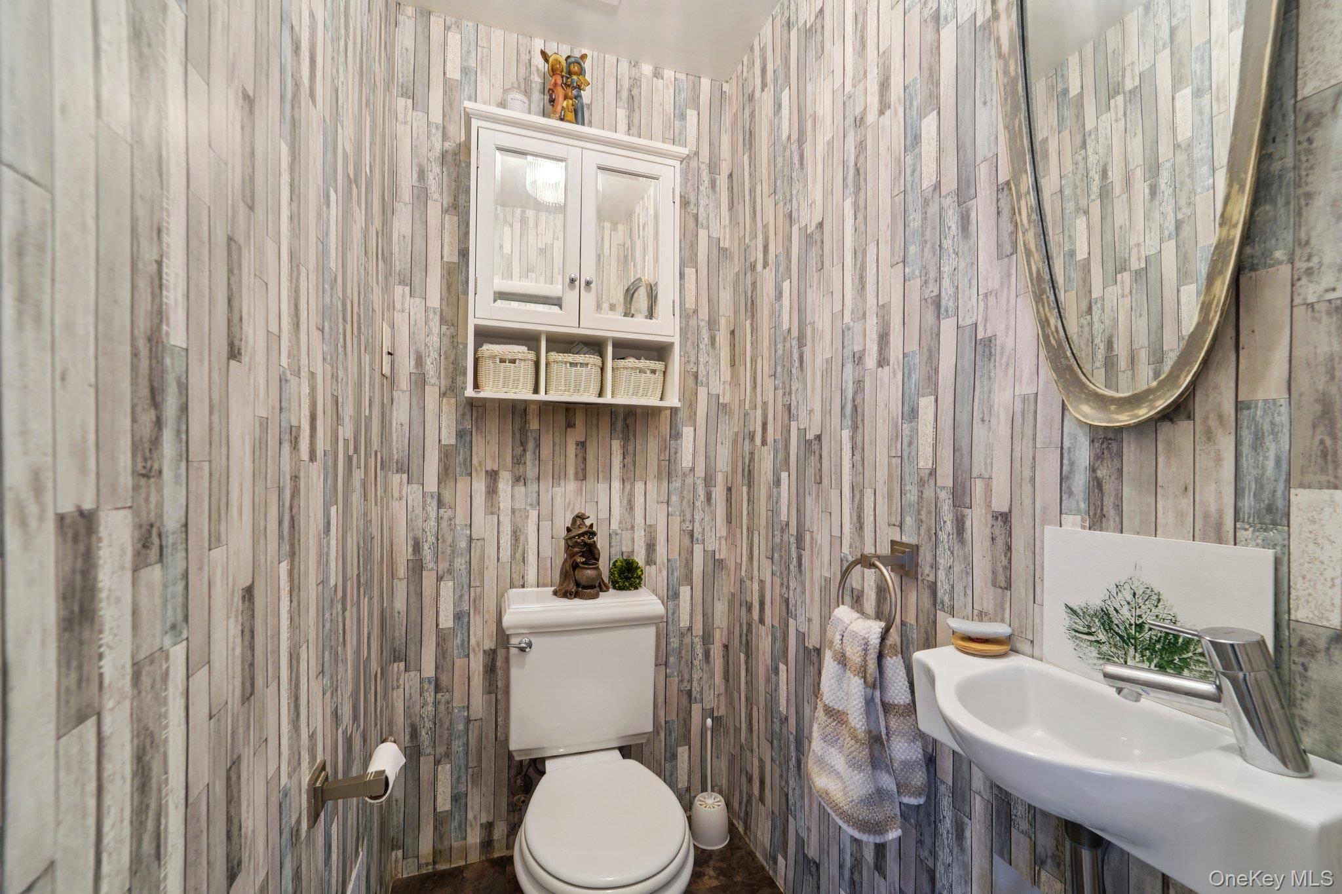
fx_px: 522
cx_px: 671
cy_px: 447
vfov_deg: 81.2
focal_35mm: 14
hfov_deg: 104.3
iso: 400
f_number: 8
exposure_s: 1/3.33
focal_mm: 14
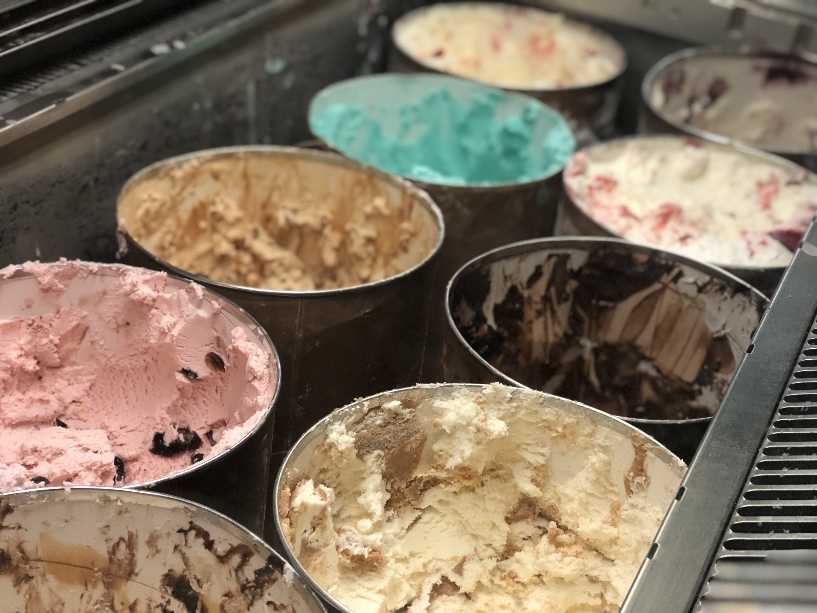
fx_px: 1345
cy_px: 306
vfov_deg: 25.7
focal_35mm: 57
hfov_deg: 33.8
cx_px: 408
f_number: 2.8
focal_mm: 6.6
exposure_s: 1/60
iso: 160
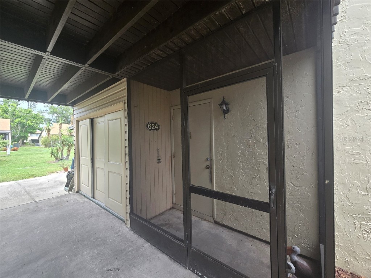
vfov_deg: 89.9
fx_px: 139
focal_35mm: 13
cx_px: 186
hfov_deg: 106.2
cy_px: 139
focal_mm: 2.2
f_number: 2.2
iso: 160
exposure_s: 1/359
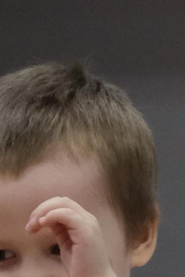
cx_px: 43
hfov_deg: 0.7
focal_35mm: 1898
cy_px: 477
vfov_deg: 1.1
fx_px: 14620
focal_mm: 181.1
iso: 5000
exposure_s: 1/320
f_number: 4.7
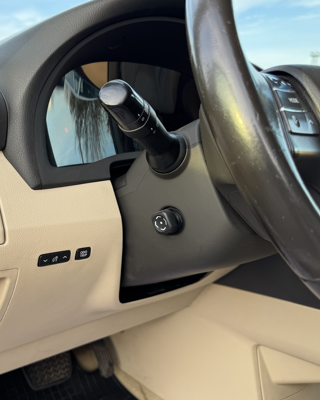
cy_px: 200
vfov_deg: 55.7
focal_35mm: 32
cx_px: 56
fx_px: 379
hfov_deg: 43.3
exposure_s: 1/146
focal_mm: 6.76
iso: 64
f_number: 1.78
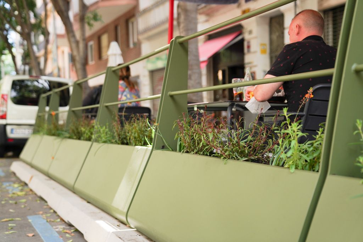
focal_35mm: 48
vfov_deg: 28.1
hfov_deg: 41.1
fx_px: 484
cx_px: 182
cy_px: 121
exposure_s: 1/1000
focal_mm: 48
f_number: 2.8
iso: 400
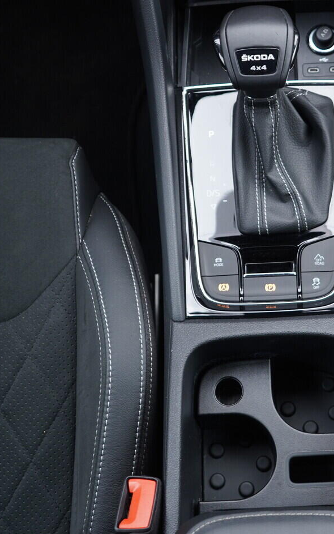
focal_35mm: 56
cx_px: 275
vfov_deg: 36.3
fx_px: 815
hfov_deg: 22.8
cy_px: 263
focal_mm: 24
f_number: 2.8
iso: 400
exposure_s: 1/40
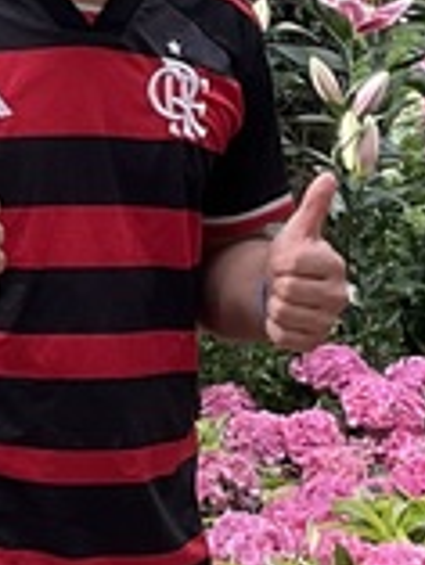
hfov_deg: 7.5
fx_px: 3090
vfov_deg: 10.2
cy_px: -241
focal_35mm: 189
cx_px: -465
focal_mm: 3
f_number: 1.8
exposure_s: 1/122
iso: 50
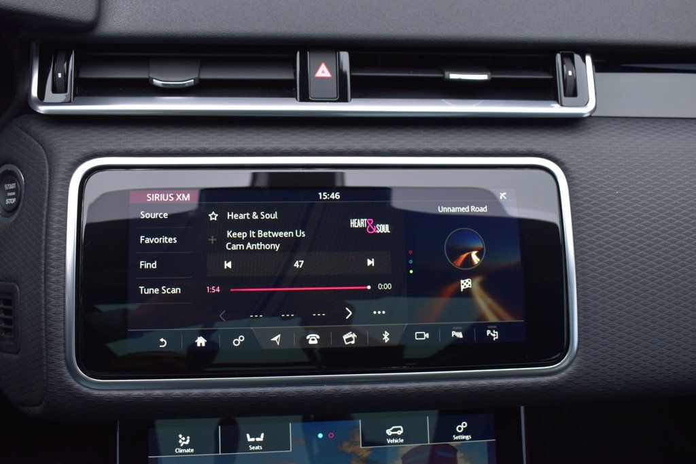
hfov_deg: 49.6
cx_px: 348
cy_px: 232
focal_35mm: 39
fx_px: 754
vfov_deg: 34.2
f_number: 6.3
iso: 400
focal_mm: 26
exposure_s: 1/20
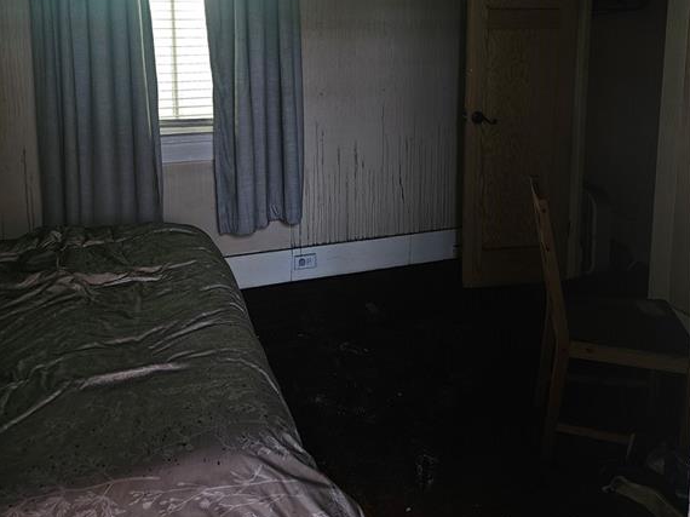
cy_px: 116
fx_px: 618
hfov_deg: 58.4
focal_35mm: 31
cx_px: 346
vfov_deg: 43.6
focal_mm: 5.4
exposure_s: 1/10.9
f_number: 1.8
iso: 125
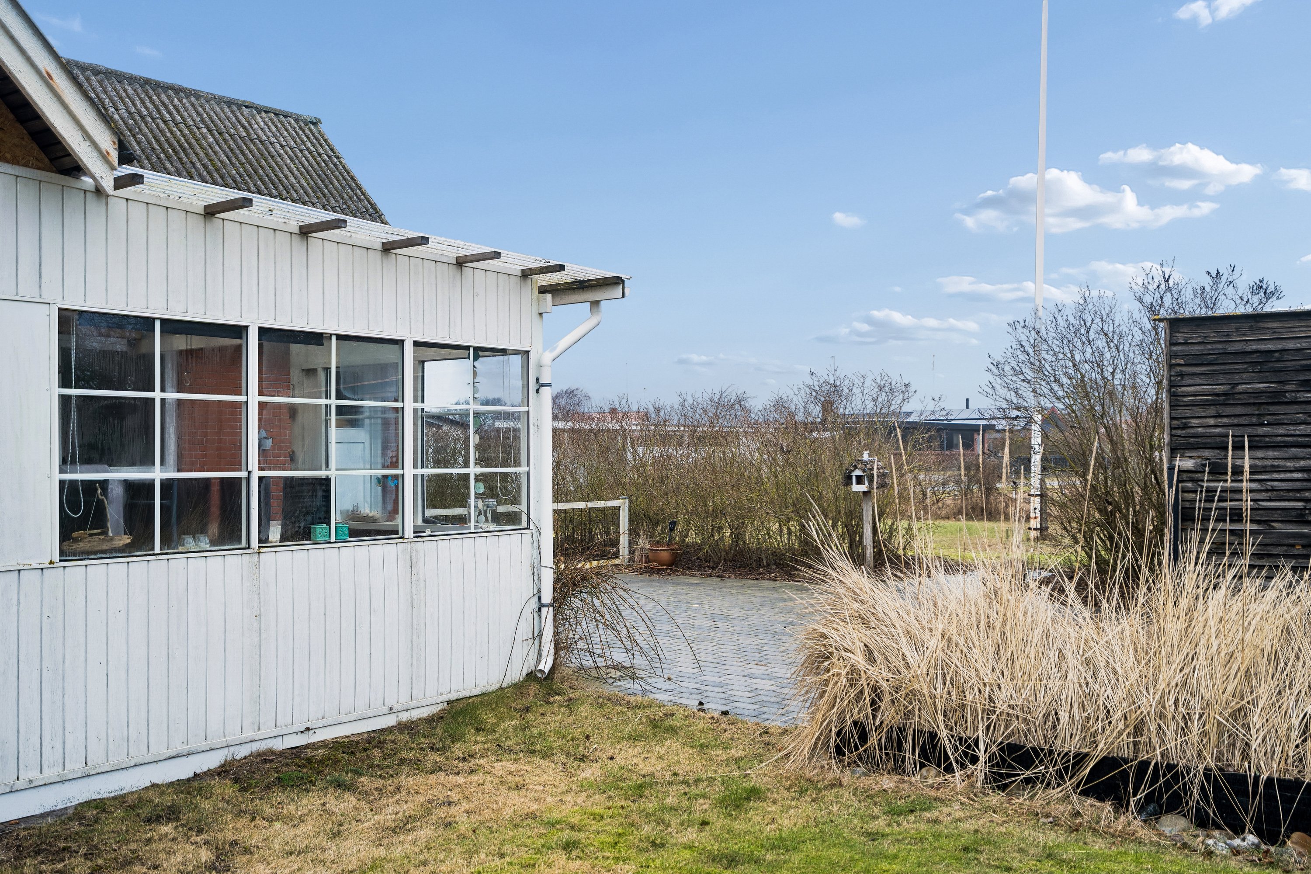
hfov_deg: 54.4
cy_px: 437
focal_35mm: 35
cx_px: 656
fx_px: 1274
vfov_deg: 37.9
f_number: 4
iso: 200
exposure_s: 1/160
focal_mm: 35
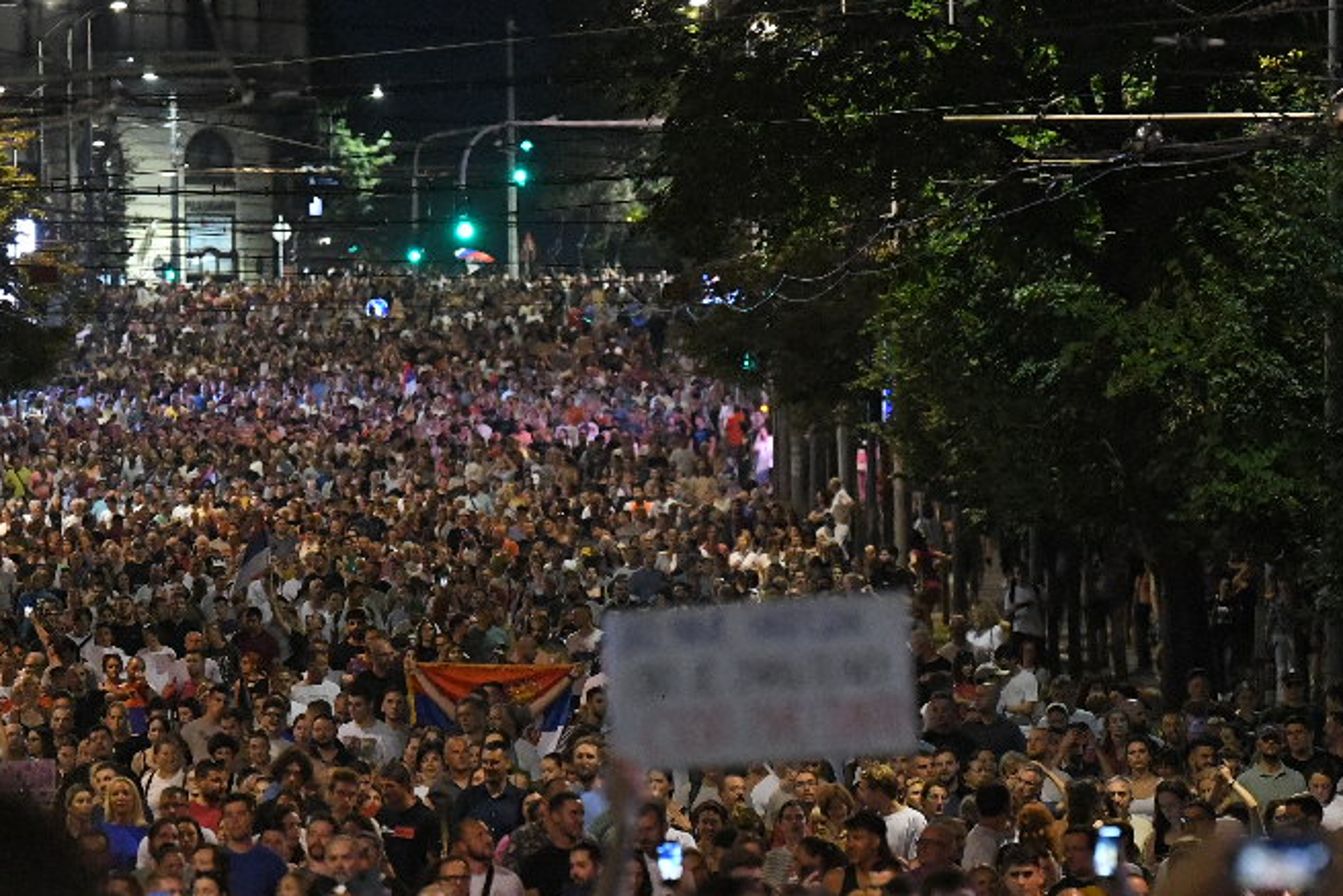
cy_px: 470
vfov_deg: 3.7
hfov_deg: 5.6
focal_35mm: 371
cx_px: 310
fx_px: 13843
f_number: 3.5
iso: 10000
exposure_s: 1/200
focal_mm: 150
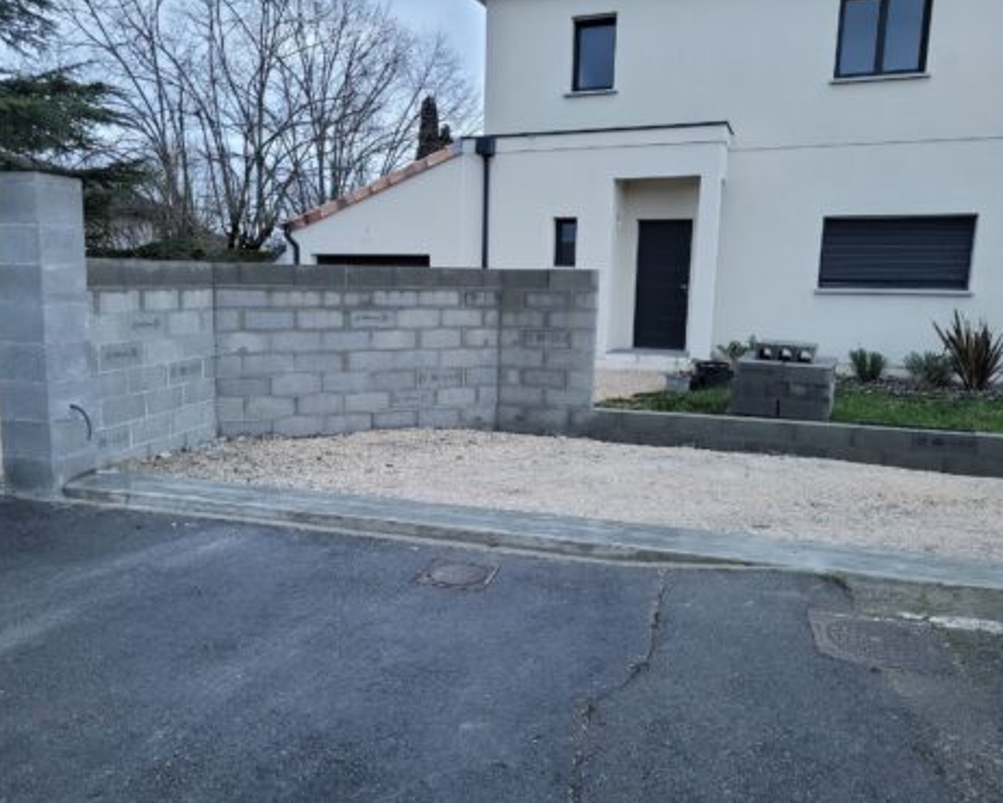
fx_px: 832
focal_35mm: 28
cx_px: 465
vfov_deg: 51.6
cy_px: 410
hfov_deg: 62.1
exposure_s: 1/100
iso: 320
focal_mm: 5.4
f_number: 1.8
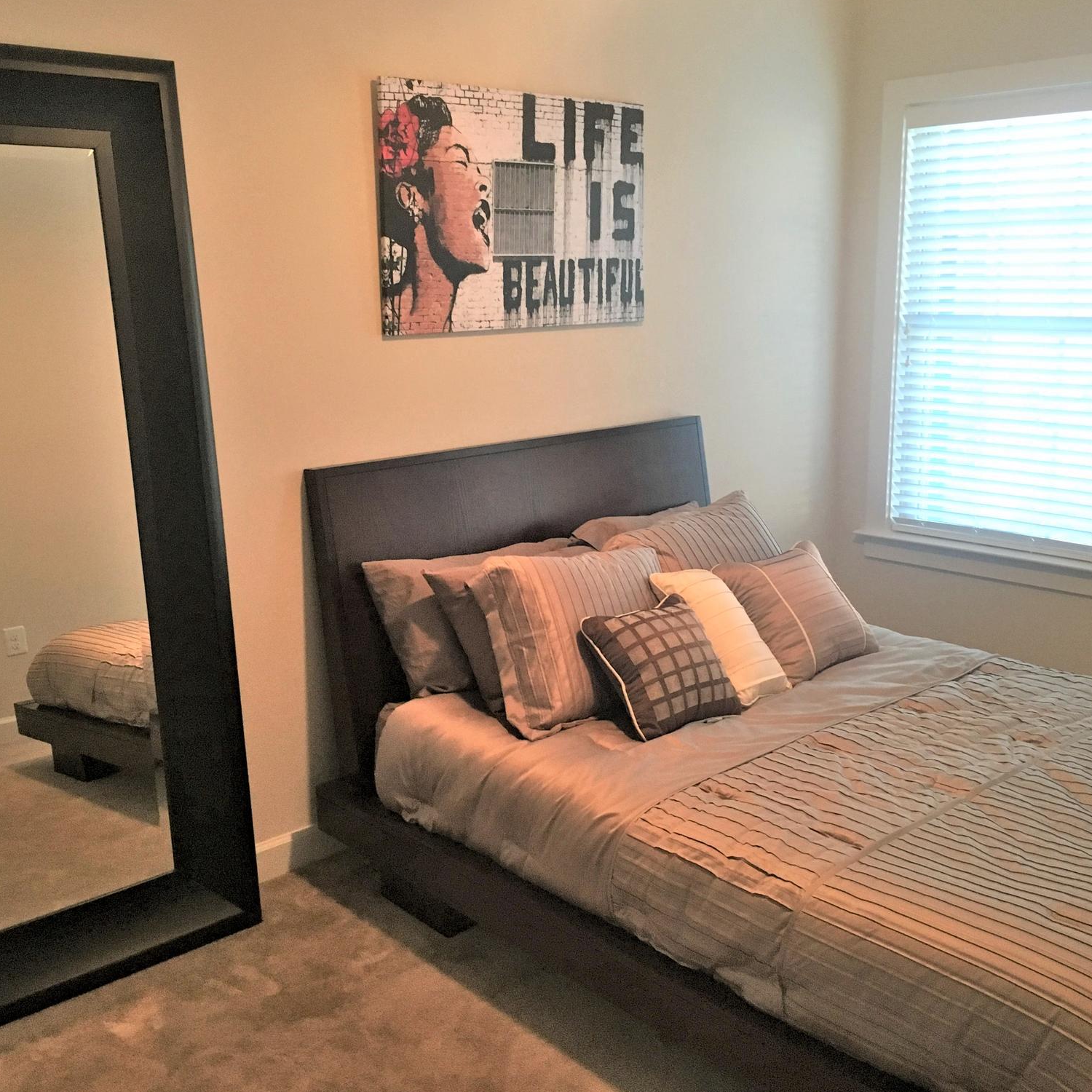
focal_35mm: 35
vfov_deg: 47.2
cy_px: 542
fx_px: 1249
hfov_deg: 47.2
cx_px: 532
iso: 200
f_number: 2.2
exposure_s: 1/24
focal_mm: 4.15
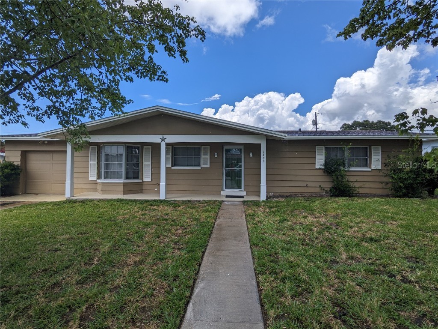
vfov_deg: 78.1
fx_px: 202
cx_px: 219
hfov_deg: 94.5
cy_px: 164
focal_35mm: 16
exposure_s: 1/2012
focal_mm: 2.22
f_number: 2.2
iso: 37
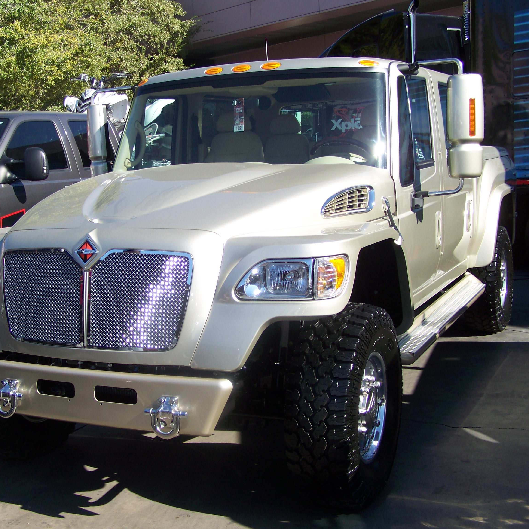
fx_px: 882
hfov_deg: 33.3
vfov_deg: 33.4
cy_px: 265
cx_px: 221
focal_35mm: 51
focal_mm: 7.2
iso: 64
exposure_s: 1/500
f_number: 2.8
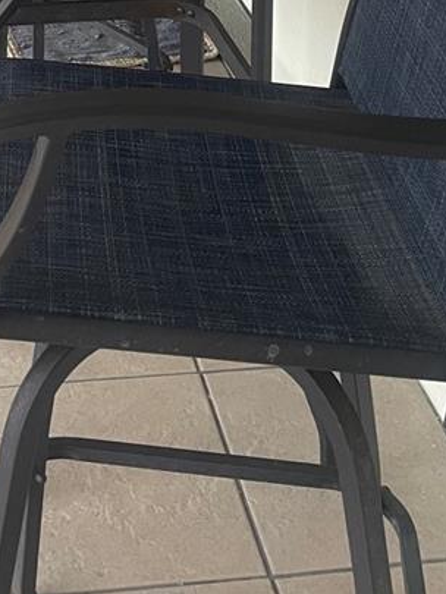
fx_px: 1322
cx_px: 35
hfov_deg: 18.8
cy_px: -224
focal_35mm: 77
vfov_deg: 22.1
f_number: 1.6
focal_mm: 4.2
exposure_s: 1/60
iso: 160
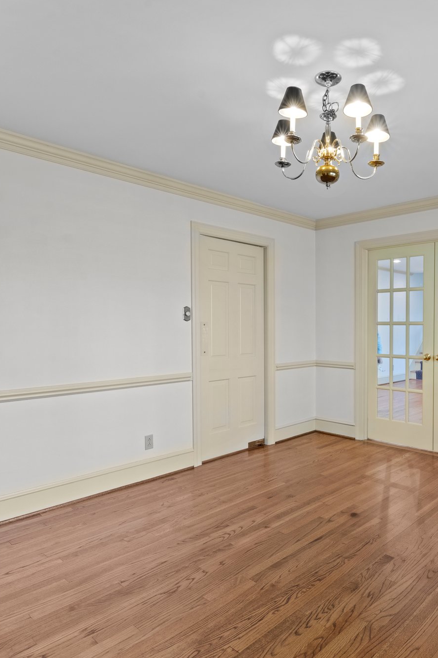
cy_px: 326
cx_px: 316
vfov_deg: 76.1
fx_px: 420
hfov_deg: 53.2
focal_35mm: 23
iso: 400
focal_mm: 15
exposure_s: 1/2
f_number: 7.1
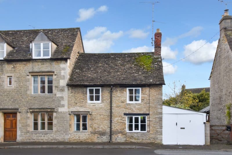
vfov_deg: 35.5
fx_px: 242
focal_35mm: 38
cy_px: 78
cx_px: 116
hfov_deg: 51.3
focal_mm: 25
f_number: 8
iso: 400
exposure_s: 1/250
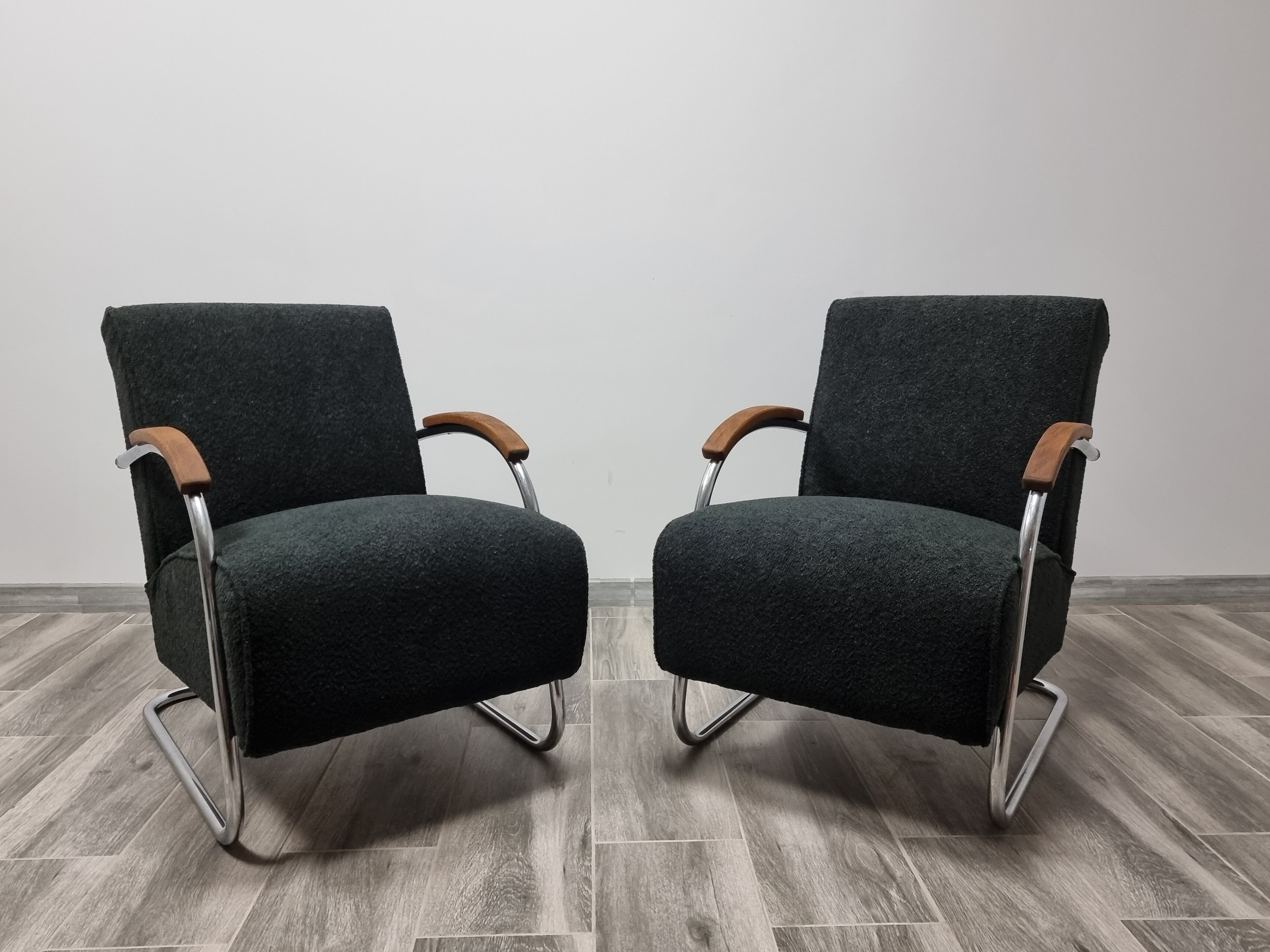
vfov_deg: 49.7
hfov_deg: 63.4
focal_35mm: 28
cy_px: 488
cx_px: 632
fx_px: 1027
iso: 200
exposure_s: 1/50
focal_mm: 6.7
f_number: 1.8
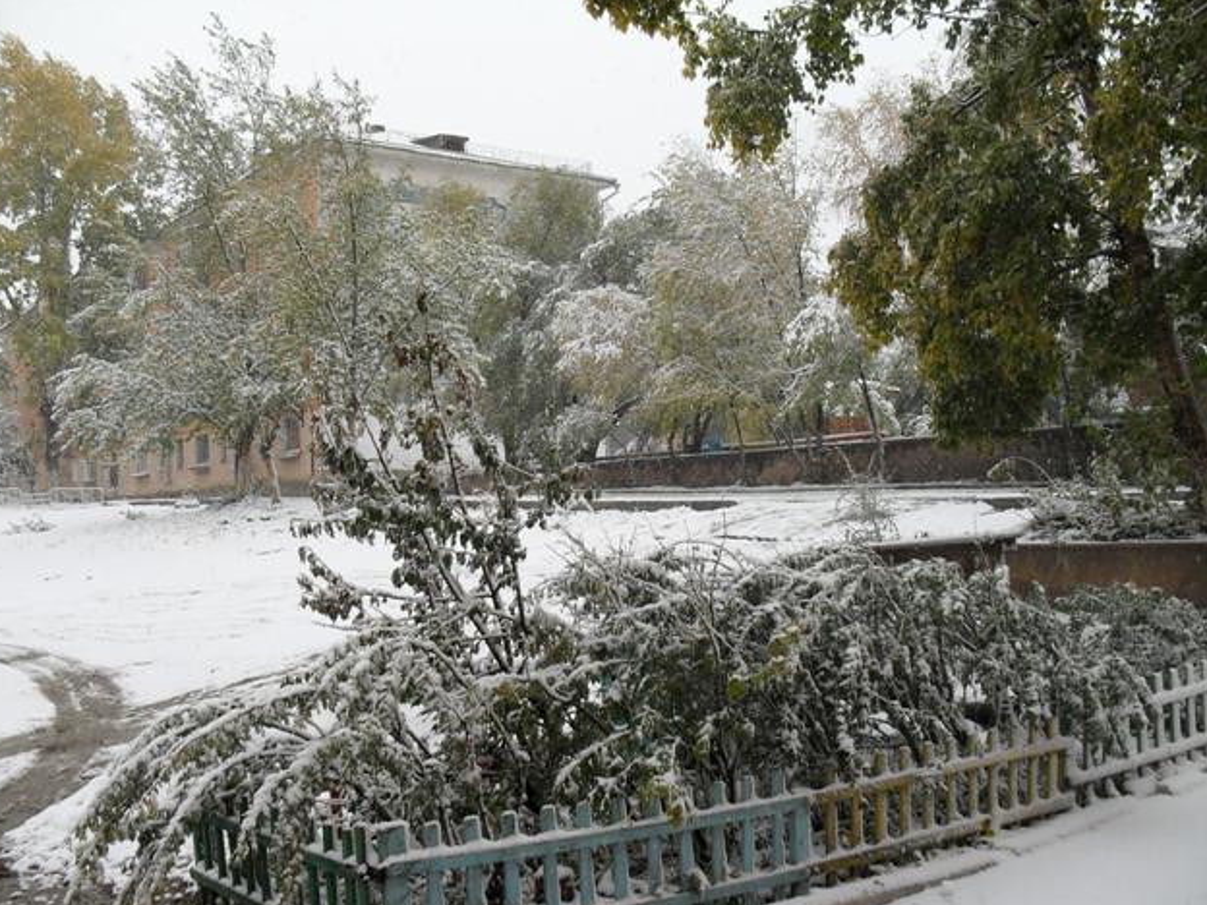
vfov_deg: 36.8
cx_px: 590
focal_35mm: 39
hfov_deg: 47.9
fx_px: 1360
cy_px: 458
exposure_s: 1/180
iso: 80
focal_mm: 6.3
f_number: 2.8
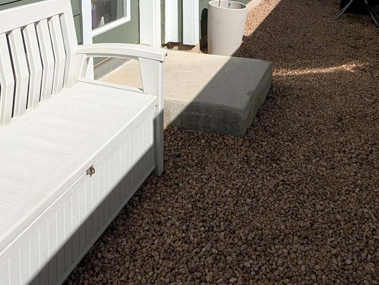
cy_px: -24
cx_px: 219
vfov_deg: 32.6
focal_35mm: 39
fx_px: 427
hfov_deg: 47.7
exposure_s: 1/3322
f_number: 2.2
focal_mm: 2.35
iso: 56
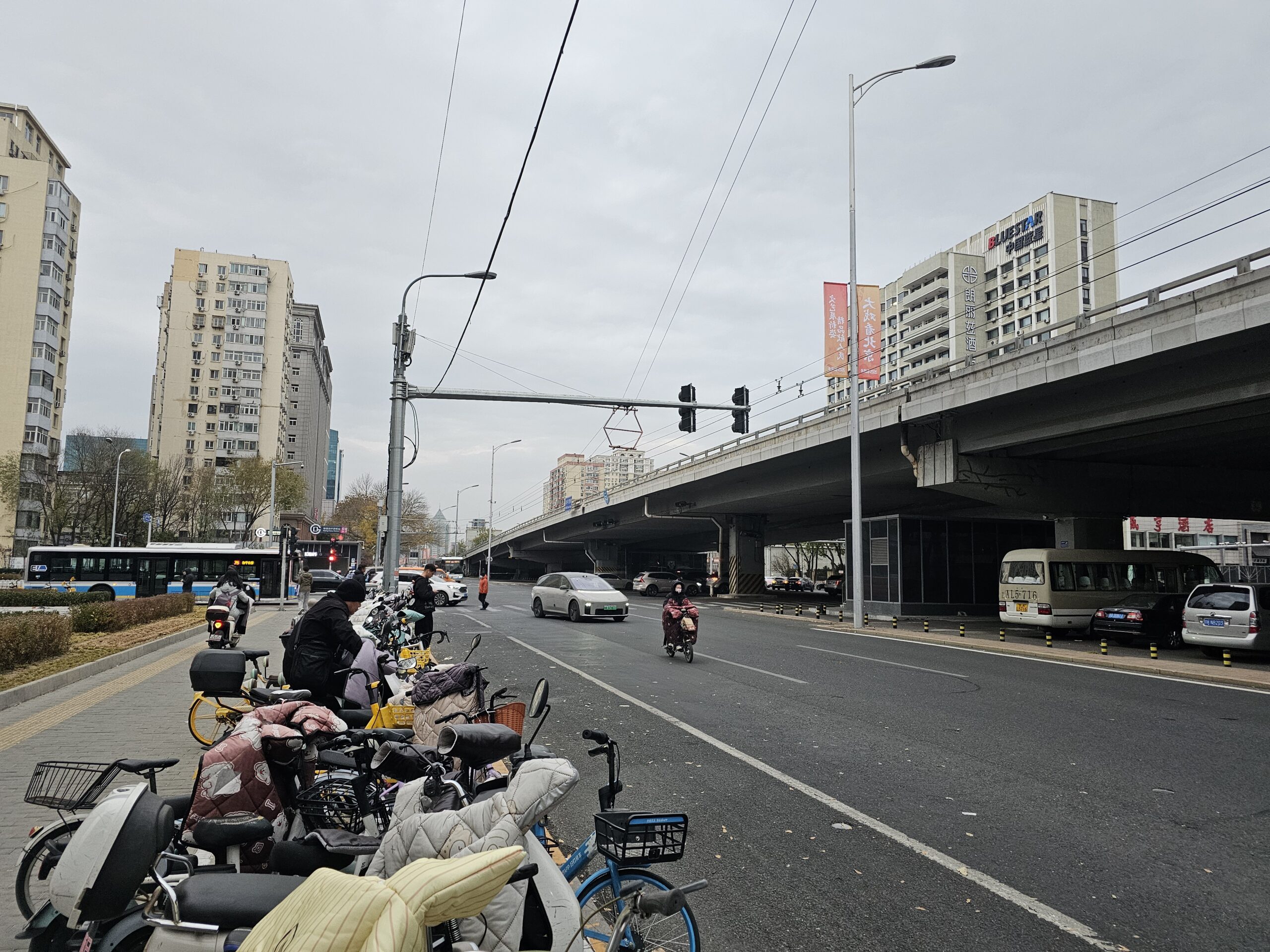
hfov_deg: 73.9
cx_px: 635
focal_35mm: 23
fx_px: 844
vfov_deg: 58.9
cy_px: 476
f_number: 1.7
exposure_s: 1/359
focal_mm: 6.3
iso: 320
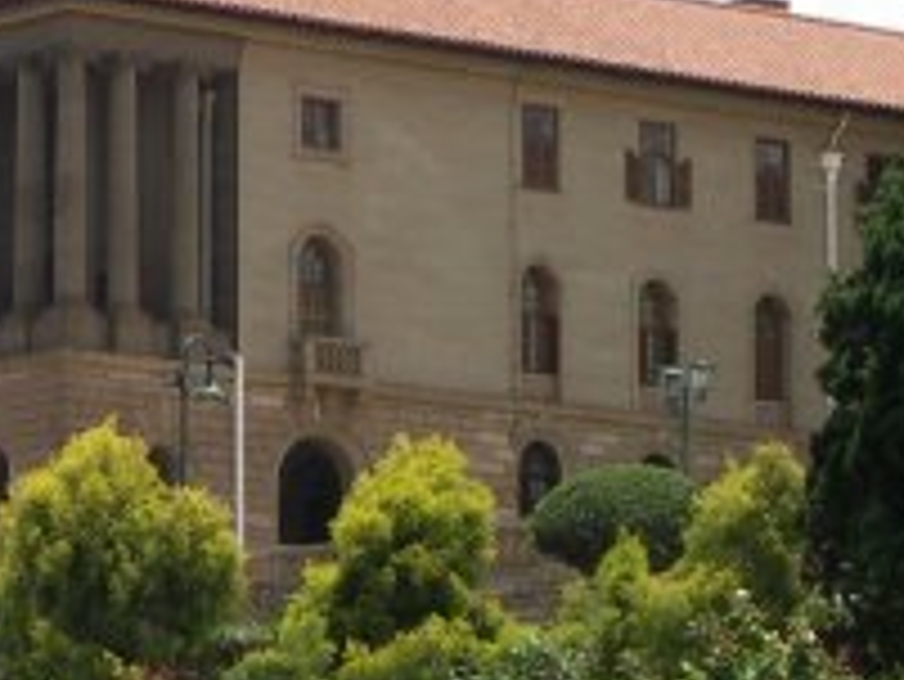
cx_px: 72
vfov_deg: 5.6
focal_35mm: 267
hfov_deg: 7.4
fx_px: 6977
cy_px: 464
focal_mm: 17.3
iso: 50
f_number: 5
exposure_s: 1/320
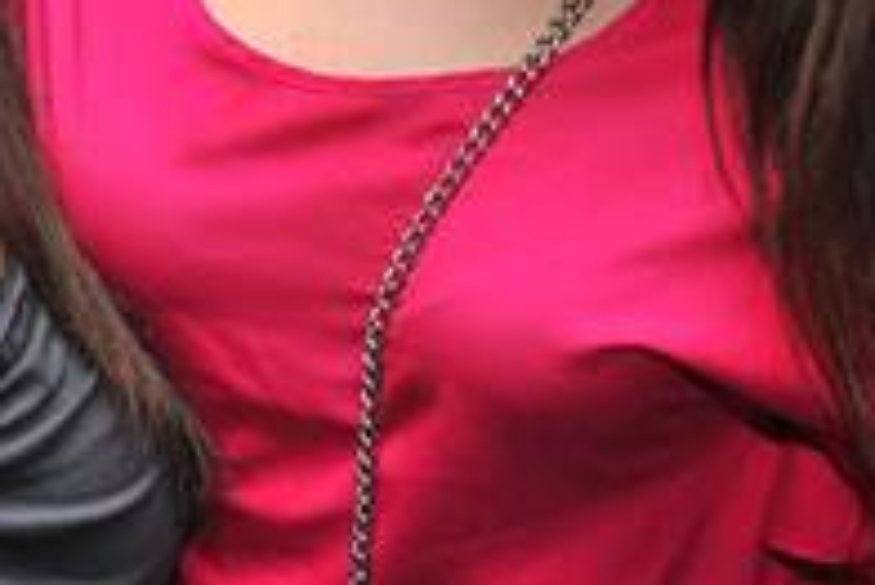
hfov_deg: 11.1
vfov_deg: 7.3
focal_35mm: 185
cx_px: 183
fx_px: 4500
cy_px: -228
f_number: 5
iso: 1000
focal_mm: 66
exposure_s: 1/100
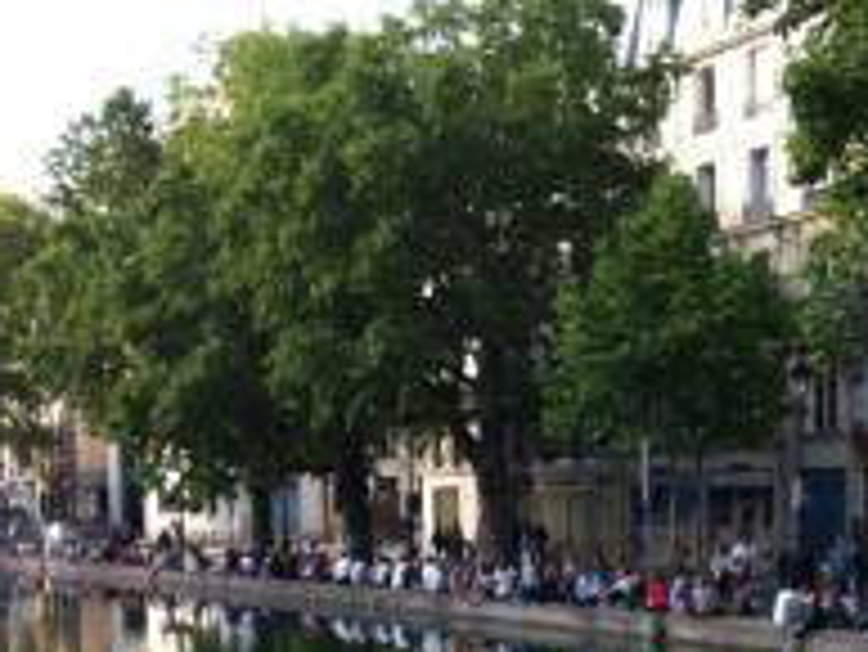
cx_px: 517
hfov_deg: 24.1
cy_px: 533
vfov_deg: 18.0
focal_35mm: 81
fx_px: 2032
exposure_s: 1/200
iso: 80
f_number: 2.8
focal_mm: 3.85
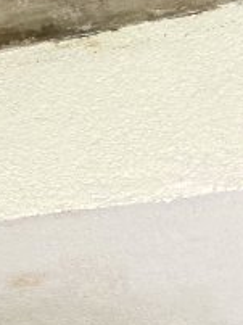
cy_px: 449
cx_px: -232
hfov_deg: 12.7
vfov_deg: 17.6
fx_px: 966
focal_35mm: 103
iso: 125
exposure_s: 1/100
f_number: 1.8
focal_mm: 4.25
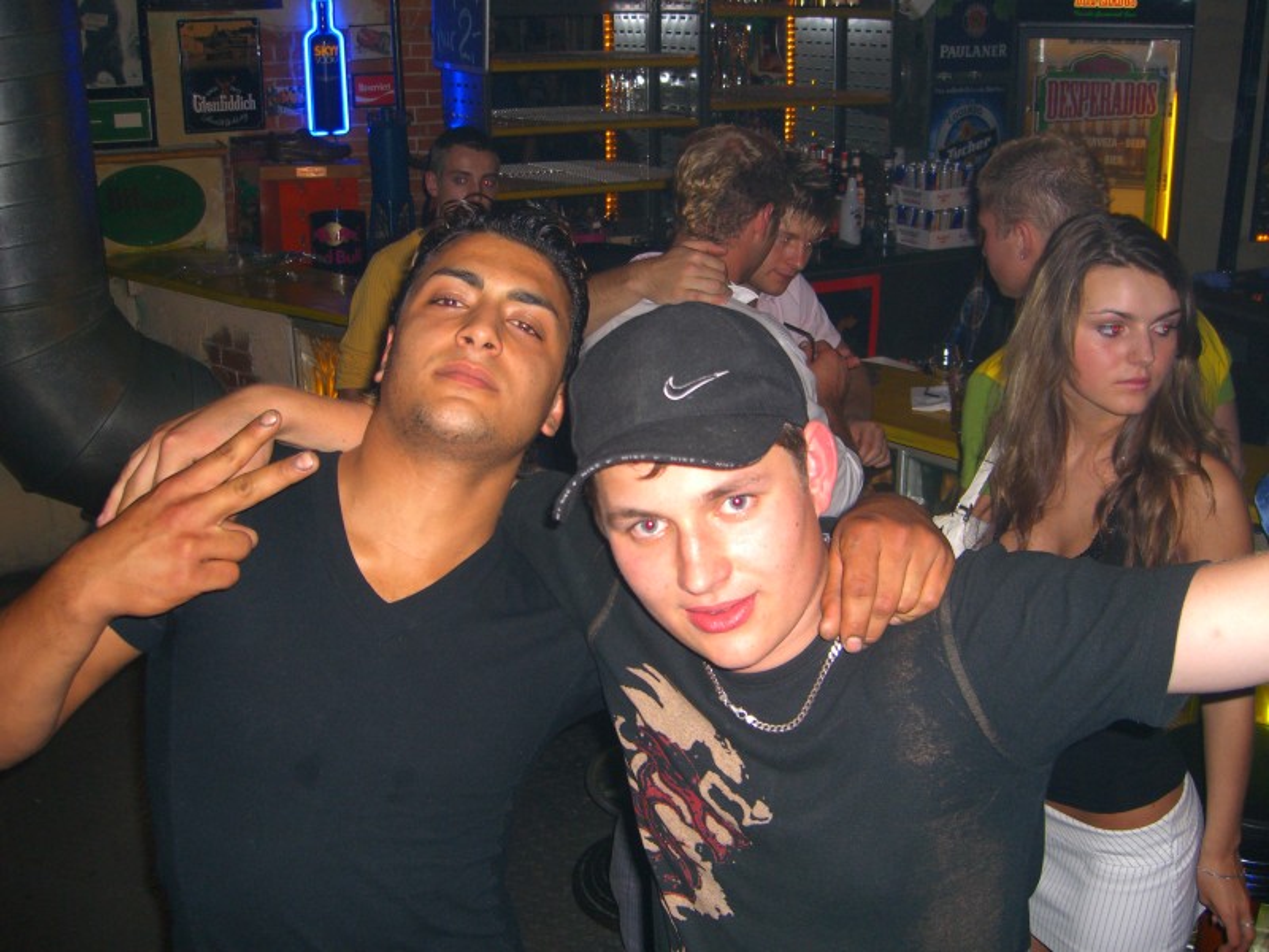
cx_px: 634
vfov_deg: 37.7
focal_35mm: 38
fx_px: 1393
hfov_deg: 49.0
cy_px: 476
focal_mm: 7.9
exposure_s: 1/60
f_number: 2.8
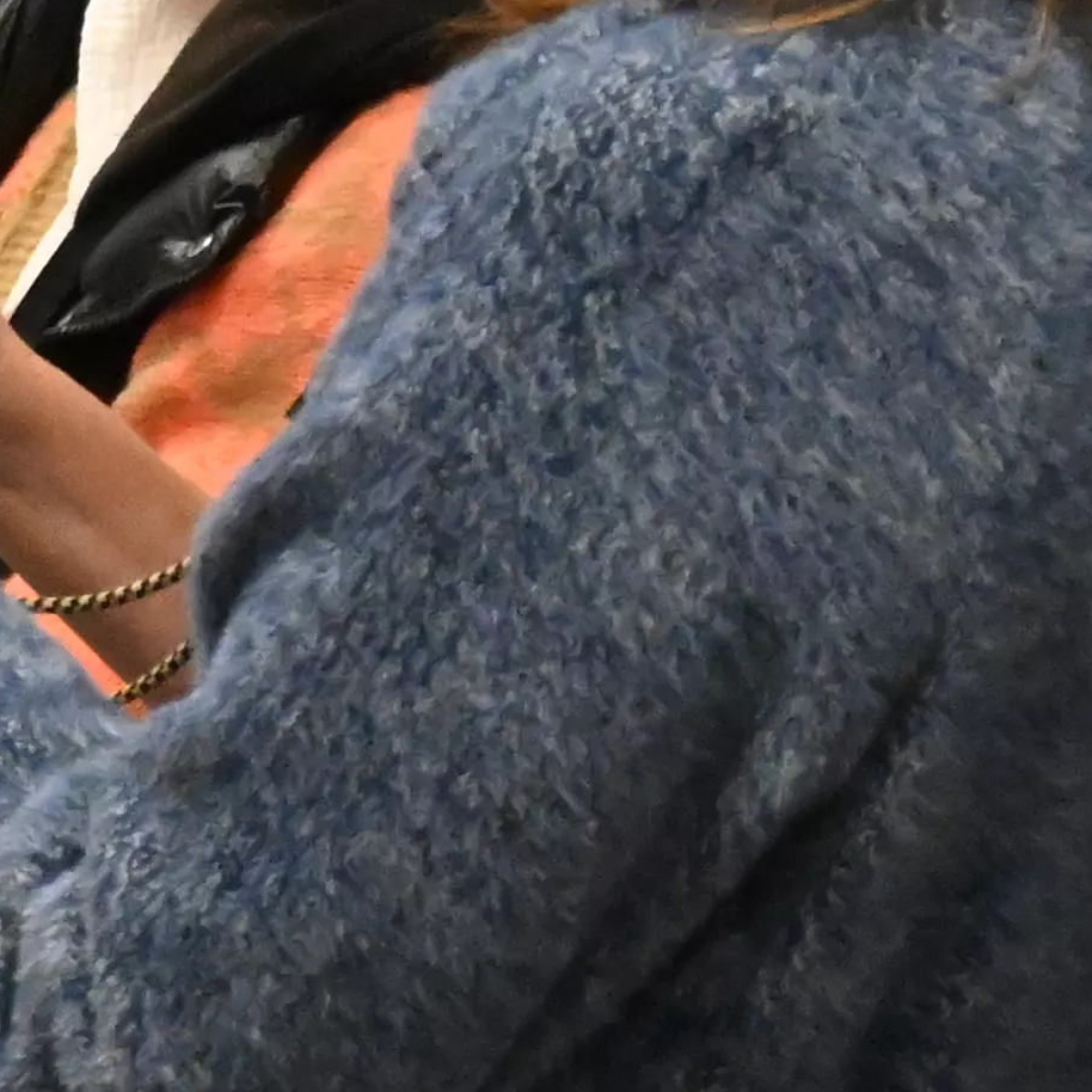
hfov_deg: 7.4
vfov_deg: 7.5
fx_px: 8316
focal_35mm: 233
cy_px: -55
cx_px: -370
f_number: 8
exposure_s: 1/250
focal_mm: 30
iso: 6400
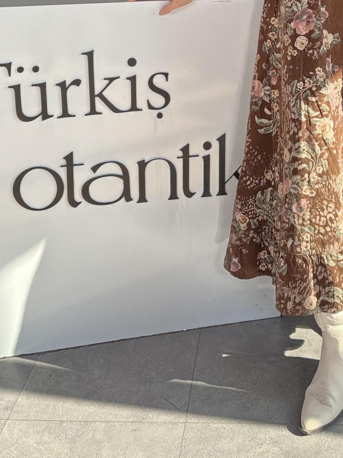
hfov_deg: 26.6
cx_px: 261
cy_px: -15
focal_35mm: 54
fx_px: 713
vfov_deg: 32.3
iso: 125
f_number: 1.6
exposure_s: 1/109
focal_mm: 5.96
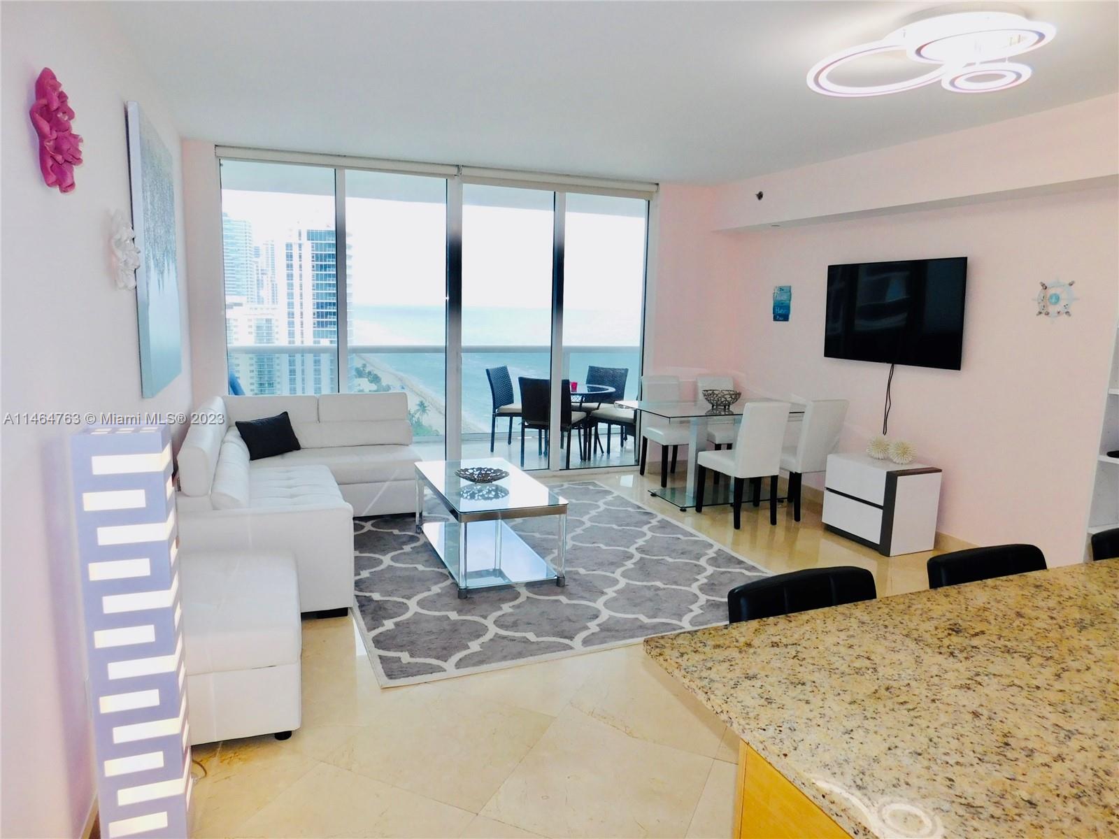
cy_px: 420
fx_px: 744
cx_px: 560
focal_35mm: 23
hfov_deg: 73.9
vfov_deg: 58.9
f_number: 3
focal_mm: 4
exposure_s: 1/160
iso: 125
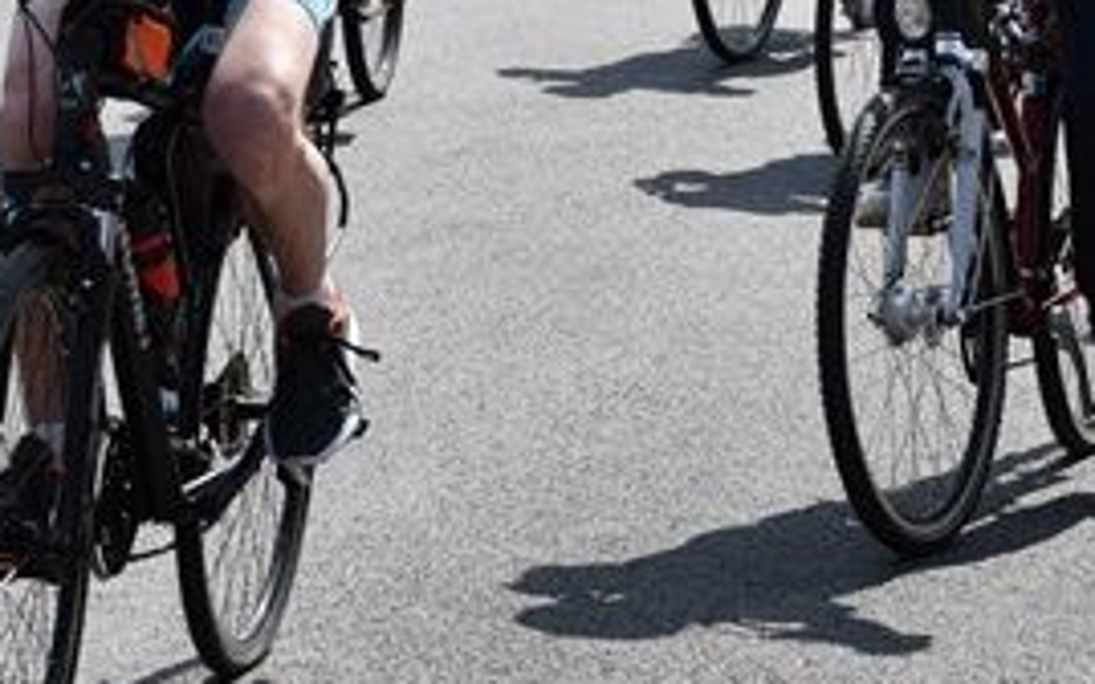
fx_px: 6415
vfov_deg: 6.1
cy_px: -118
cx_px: 77
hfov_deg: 9.7
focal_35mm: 215
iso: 400
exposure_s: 1/1600
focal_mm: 42
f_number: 6.3
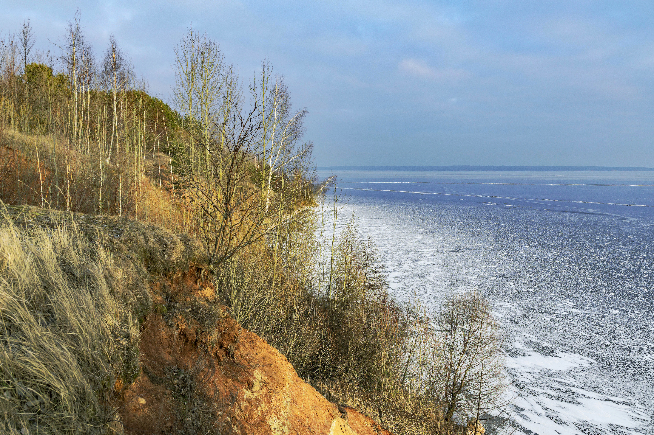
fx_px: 490
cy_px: 218
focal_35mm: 27
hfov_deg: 67.4
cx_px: 327
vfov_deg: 47.9
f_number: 8
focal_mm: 18
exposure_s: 1/160
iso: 100
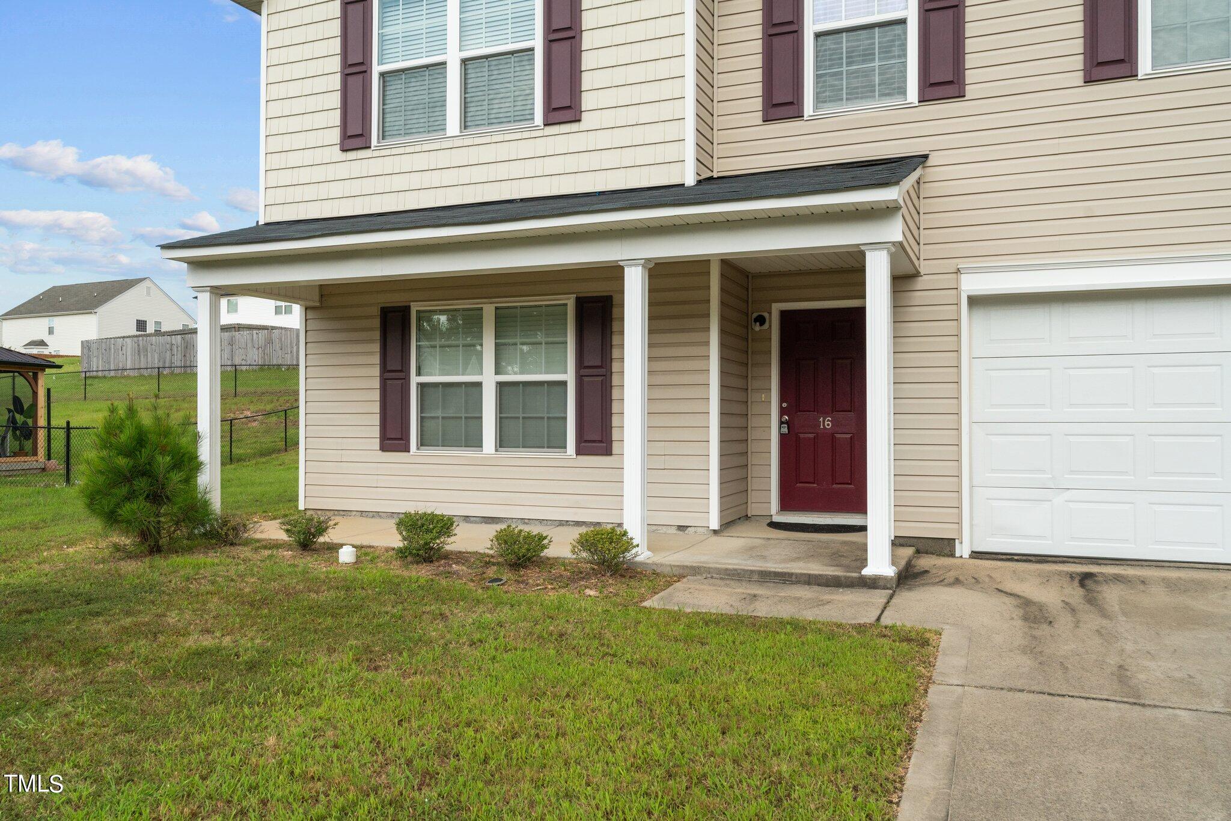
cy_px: 410
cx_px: 616
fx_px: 958
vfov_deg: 46.4
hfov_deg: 65.5
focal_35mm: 28
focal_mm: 28
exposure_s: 1/640
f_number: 8
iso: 800
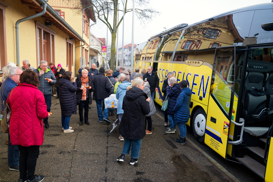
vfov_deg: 46.3
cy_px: 91
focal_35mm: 28
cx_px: 136
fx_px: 212
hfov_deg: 65.5
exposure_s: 1/60
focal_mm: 28
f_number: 4
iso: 400
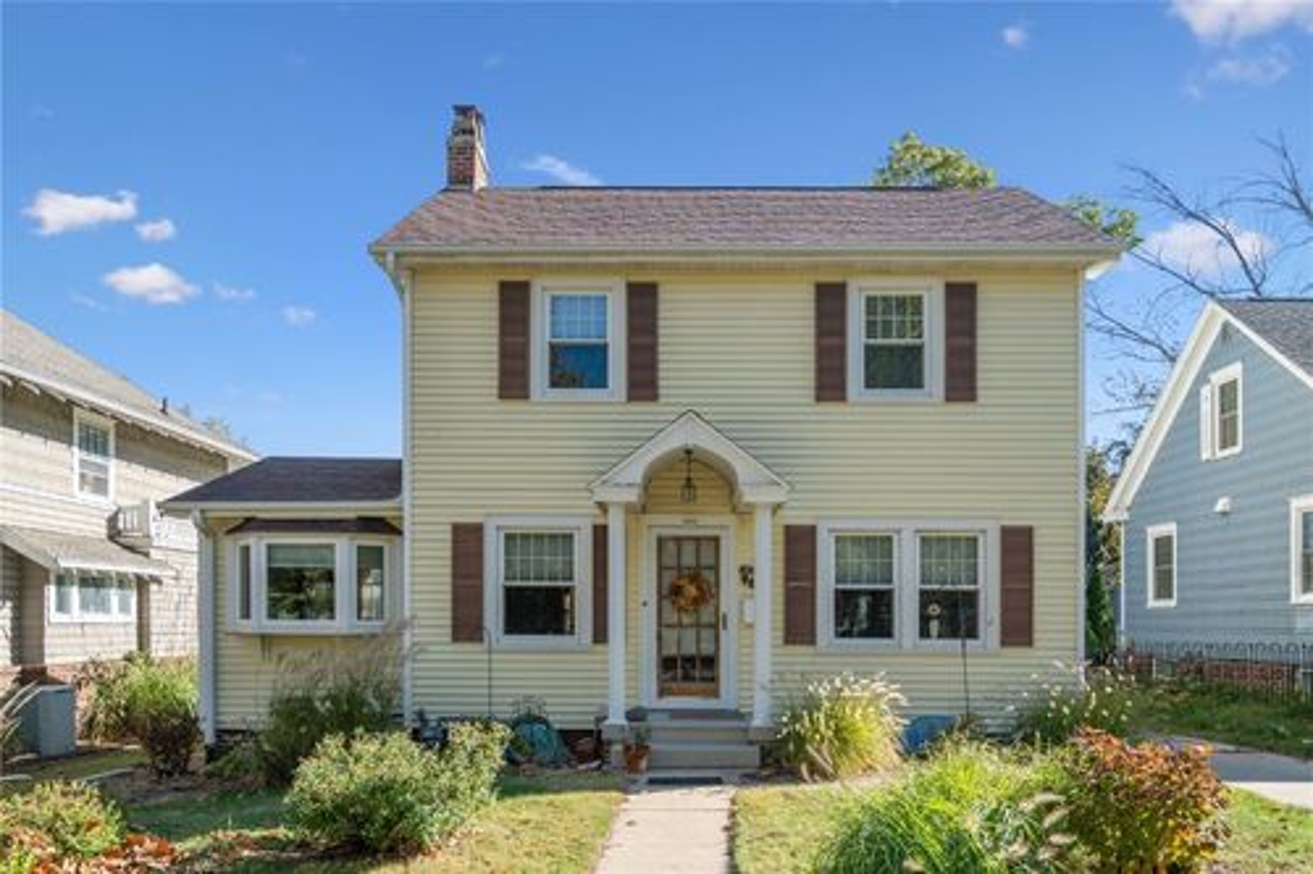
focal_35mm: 25
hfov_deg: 71.5
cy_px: 437
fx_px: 911
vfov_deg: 51.3
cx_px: 656
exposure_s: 1/2500
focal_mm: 25
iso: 400
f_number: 4
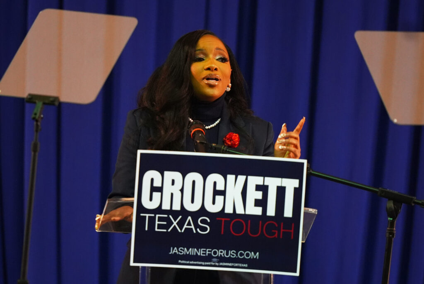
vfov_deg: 2.3
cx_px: 212
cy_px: 142
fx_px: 7074
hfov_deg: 3.4
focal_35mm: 600
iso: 4000
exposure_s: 1/250
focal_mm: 400
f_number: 2.8
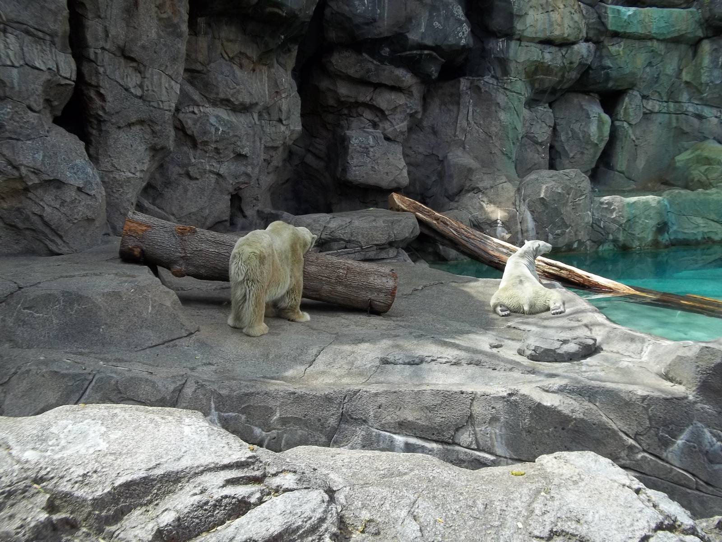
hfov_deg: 56.8
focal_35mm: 32
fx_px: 667
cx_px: 361
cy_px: 271
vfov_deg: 44.2
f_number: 8.8
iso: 64
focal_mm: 5.7
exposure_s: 1/60
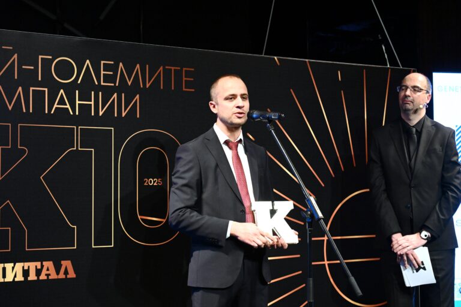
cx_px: 230
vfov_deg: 23.4
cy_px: 154
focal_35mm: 58
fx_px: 743
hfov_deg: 34.5
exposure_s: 1/200
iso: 8000
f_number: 5.6
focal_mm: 58
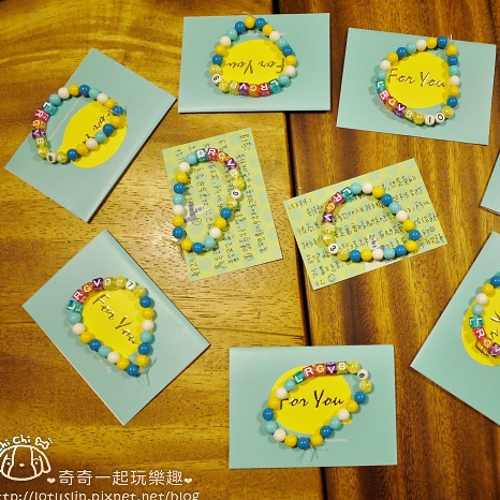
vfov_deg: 48.5
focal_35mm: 34
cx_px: 320
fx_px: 556
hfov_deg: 47.9
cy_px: 250
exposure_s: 1/60
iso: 250
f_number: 2.5
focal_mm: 14
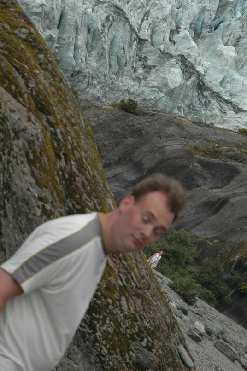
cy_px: 131
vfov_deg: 10.5
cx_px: 152
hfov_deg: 7.0
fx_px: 2020
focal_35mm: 196
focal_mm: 70
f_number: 4.5
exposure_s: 1/640
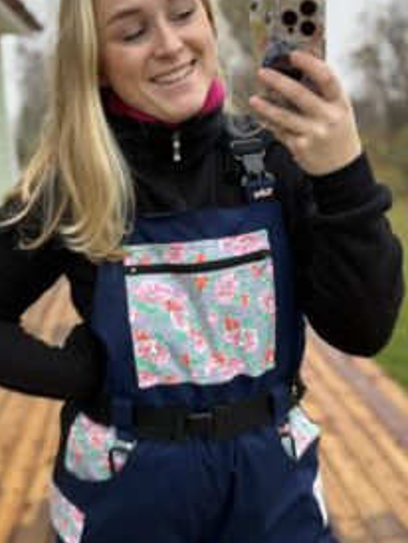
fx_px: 549
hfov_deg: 40.6
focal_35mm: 35
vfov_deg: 52.5
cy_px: 297
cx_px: 166
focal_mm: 6.76
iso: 80
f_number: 1.78
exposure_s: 1/132
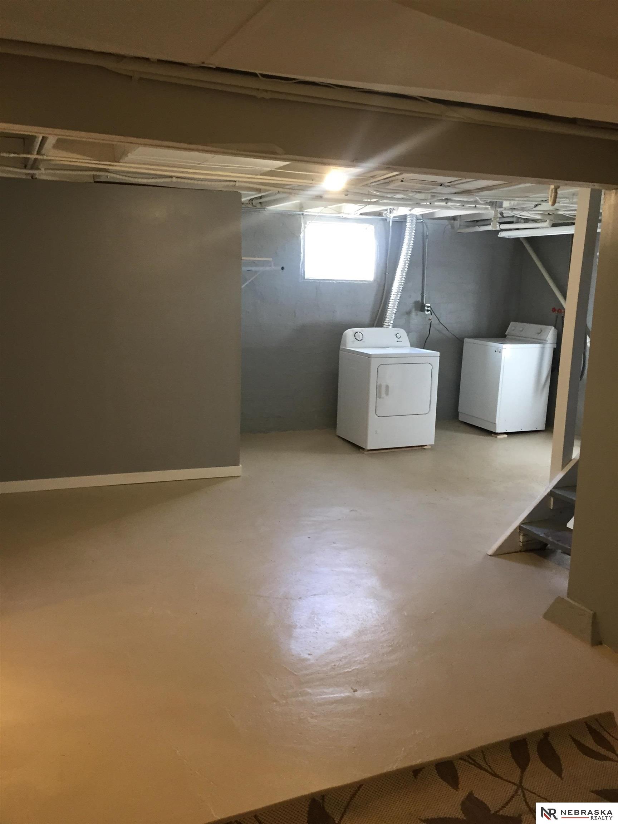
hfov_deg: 48.2
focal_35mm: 29
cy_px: 412
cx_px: 309
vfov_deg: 61.7
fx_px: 690
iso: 125
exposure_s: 1/30
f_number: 2.2
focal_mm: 4.15
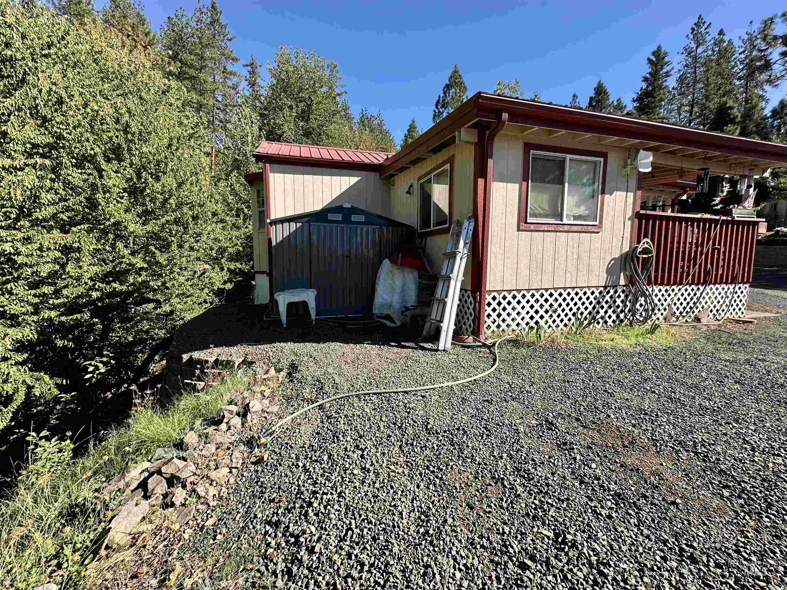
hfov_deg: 102.1
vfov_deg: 85.7
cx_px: 394
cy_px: 295
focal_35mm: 14
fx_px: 318
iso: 40
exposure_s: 1/1033
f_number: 2.2
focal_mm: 2.22
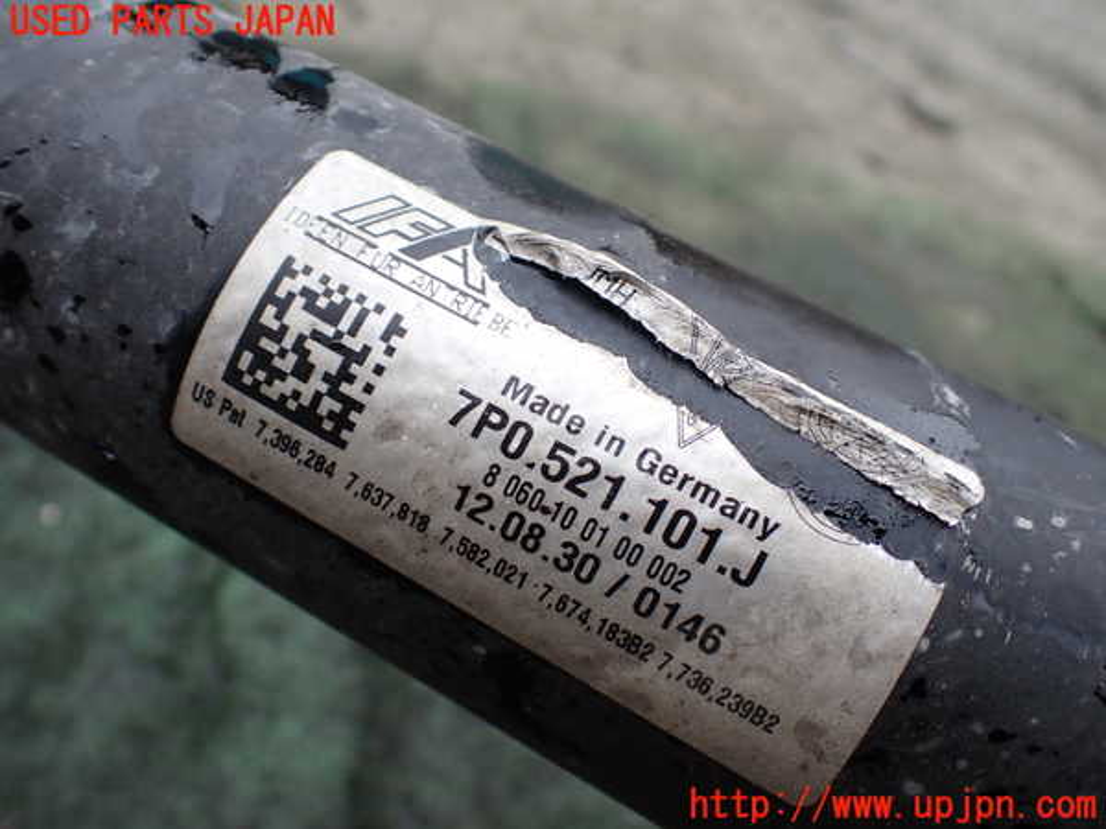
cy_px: 414
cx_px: 553
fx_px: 959
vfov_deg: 46.8
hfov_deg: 60.0
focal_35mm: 30
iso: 100
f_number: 2.3
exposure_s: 1/200
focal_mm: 5.4
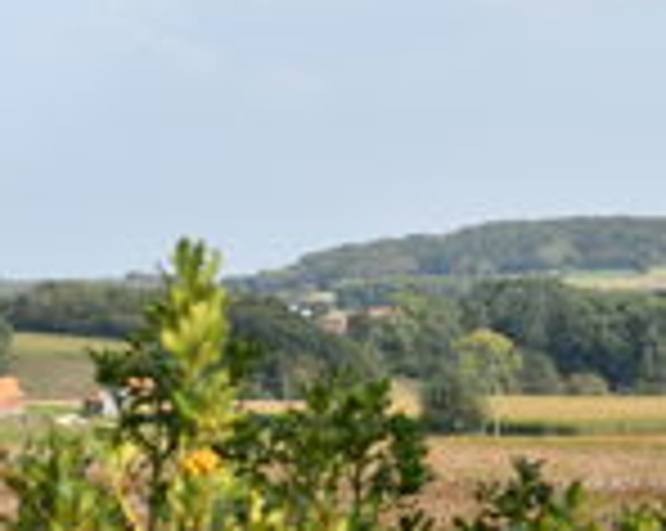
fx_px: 2598
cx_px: 630
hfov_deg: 14.4
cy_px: 223
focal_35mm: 132
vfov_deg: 11.7
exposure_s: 1/250
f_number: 6.3
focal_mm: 35
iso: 100
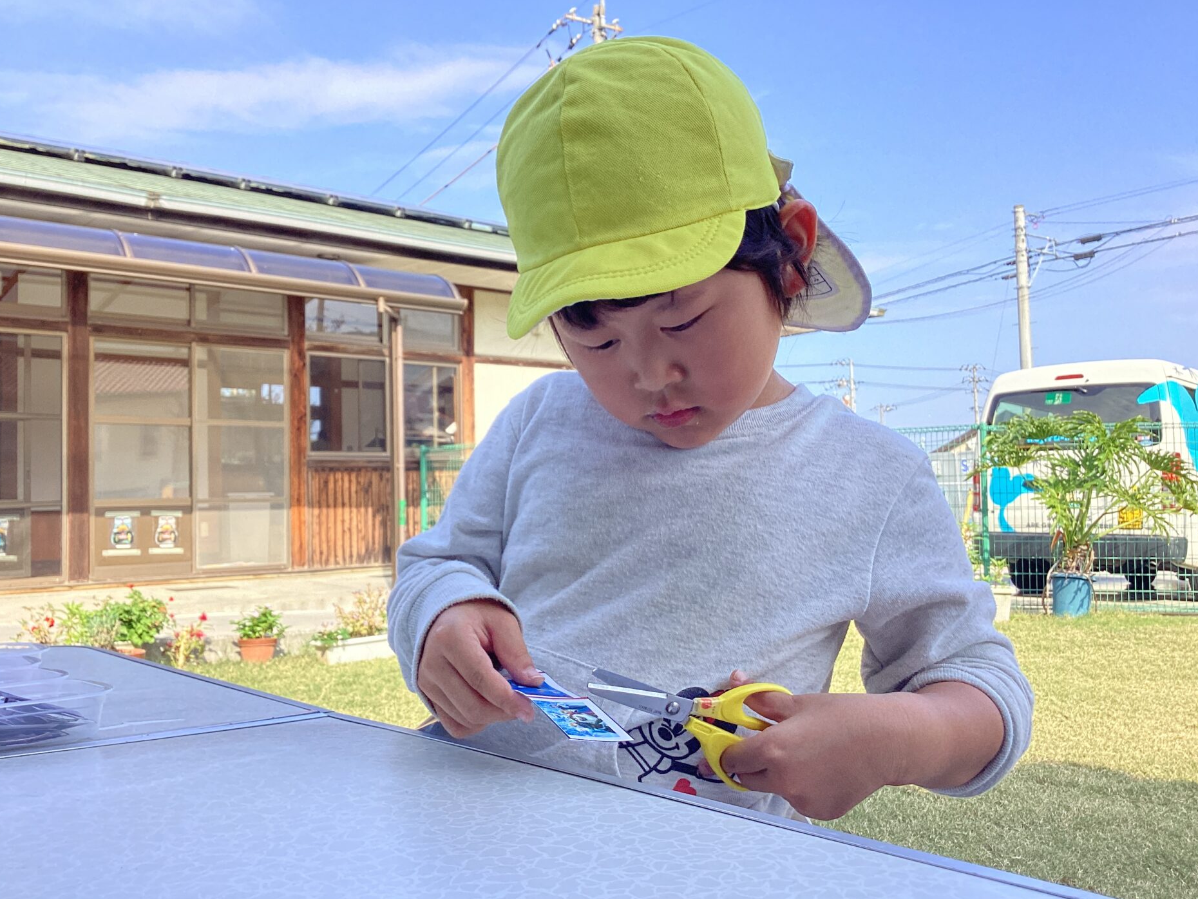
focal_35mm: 32
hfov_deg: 56.8
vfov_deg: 44.2
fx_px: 1107
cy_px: 452
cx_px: 588
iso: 25
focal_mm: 3.3
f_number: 2.4
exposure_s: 1/503
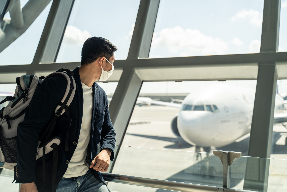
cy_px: 96
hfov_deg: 46.4
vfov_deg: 31.9
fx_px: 335
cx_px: 144
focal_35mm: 42
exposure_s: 1/200
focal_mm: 42
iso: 100
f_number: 3.2
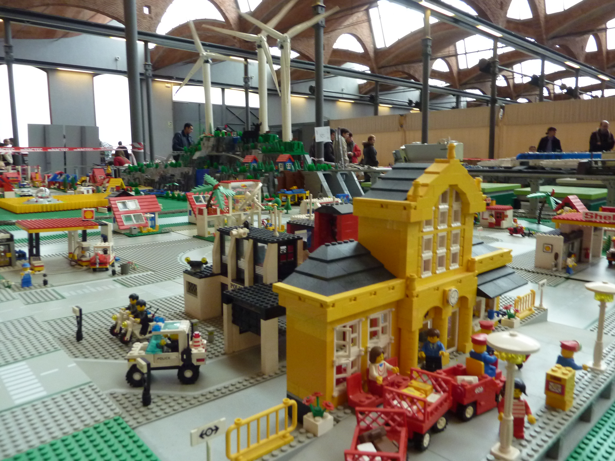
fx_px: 444
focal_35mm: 25
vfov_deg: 54.9
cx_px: 308
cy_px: 230
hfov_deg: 69.4
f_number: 3.3
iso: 320
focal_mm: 4.1
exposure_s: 1/60
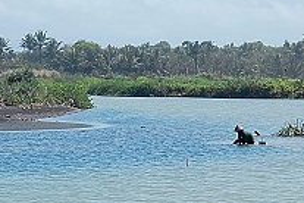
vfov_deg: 7.5
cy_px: 119
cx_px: 16
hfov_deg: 11.2
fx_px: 1545
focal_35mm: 183
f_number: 14
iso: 800
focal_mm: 42
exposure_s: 1/800
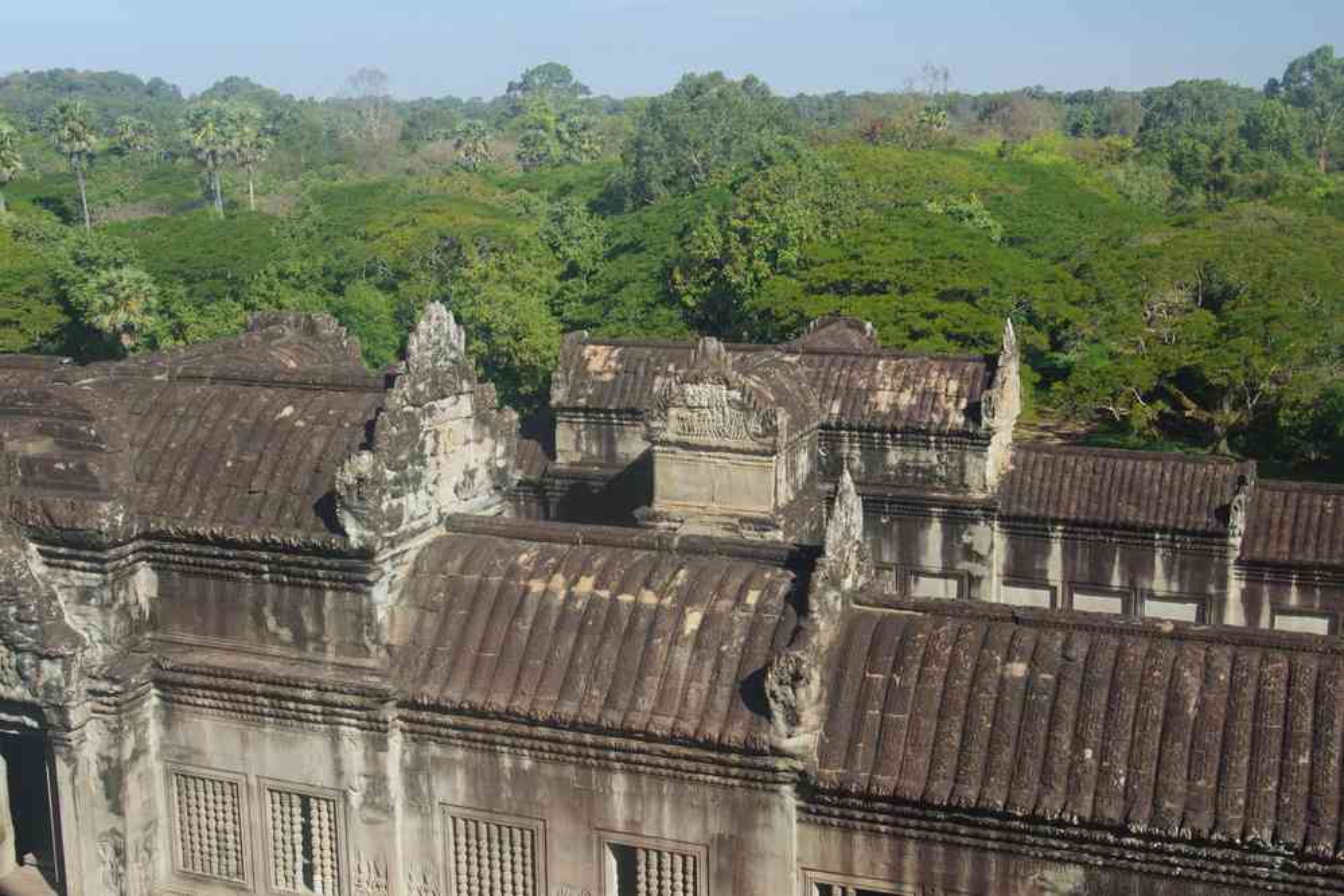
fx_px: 1736
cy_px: 448
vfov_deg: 28.9
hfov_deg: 42.3
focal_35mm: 46
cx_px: 672
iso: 200
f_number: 11
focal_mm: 31
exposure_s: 1/60
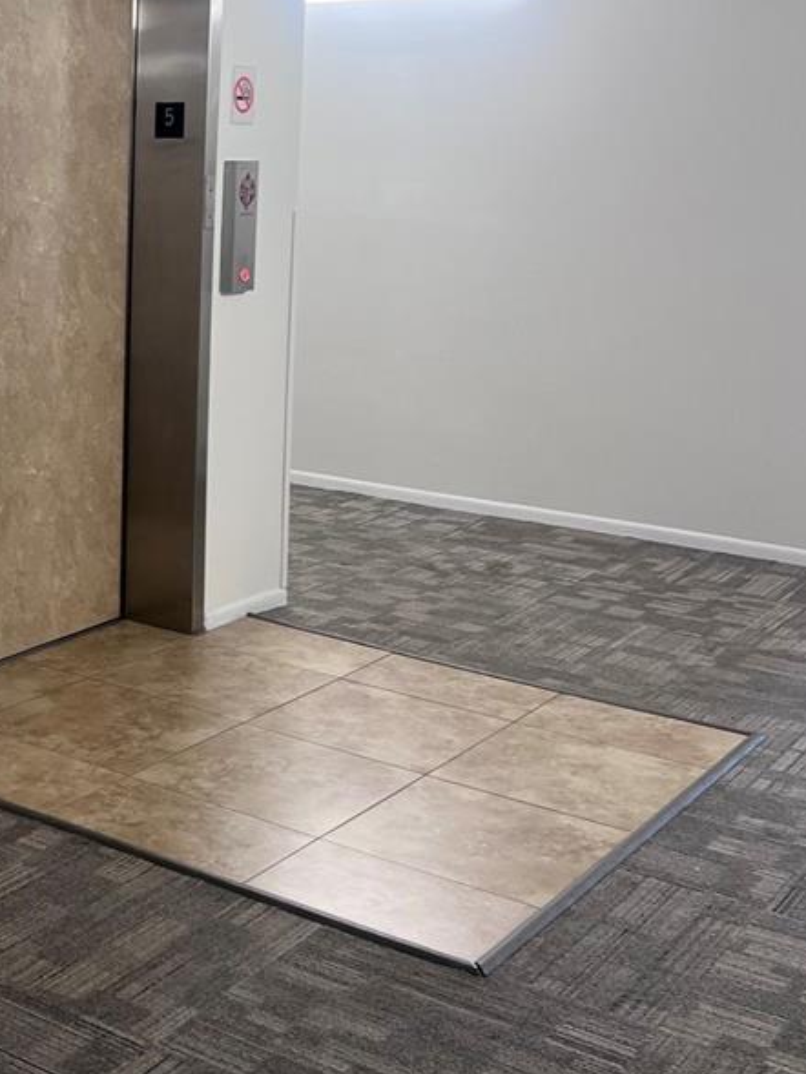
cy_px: 350
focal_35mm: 53
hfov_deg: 26.2
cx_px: 20
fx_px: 1645
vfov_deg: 35.8
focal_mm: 5.7
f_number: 1.5
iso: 64
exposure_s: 1/60
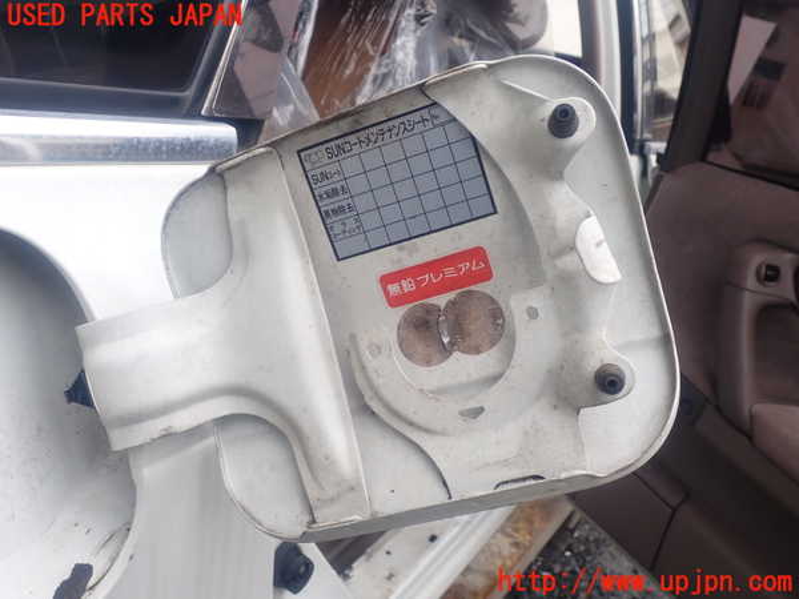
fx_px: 692
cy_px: 300
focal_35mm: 30
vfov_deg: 46.8
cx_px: 400
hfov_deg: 60.0
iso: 100
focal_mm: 5.4
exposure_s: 1/400
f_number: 3.2
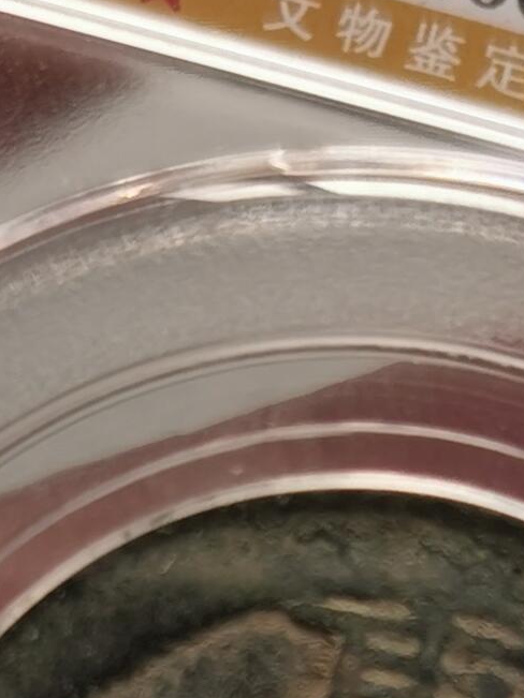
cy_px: 885
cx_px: 378
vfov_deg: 14.6
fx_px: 2625
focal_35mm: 130
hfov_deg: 11.4
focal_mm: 5.56
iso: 50
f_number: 1.6
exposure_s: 1/243
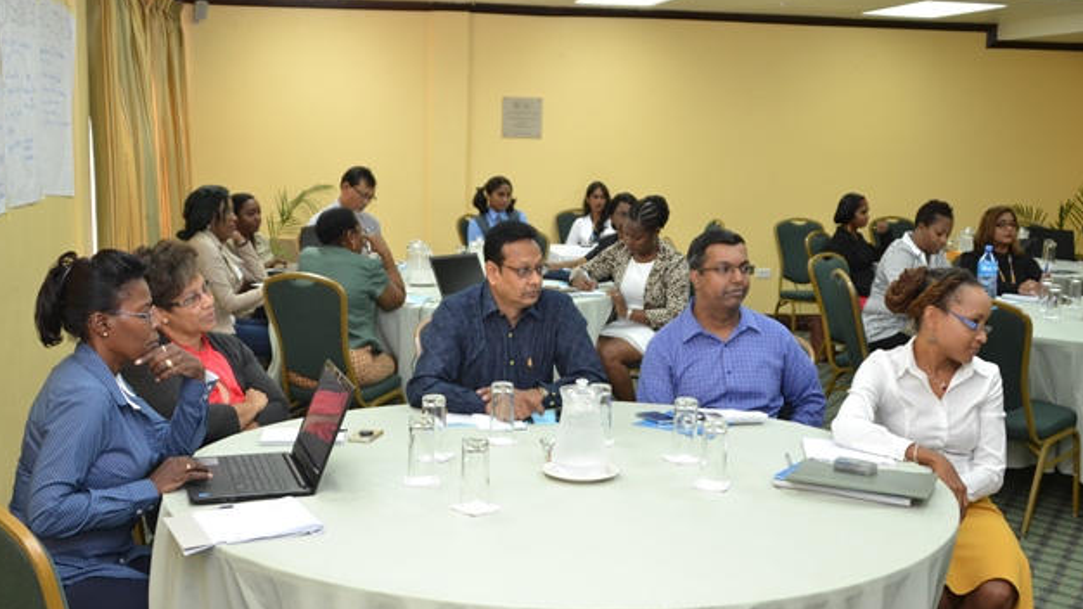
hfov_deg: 45.5
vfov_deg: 26.5
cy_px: 361
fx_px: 1292
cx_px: 531
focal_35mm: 45
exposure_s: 1/125
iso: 800
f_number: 3.5
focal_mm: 28
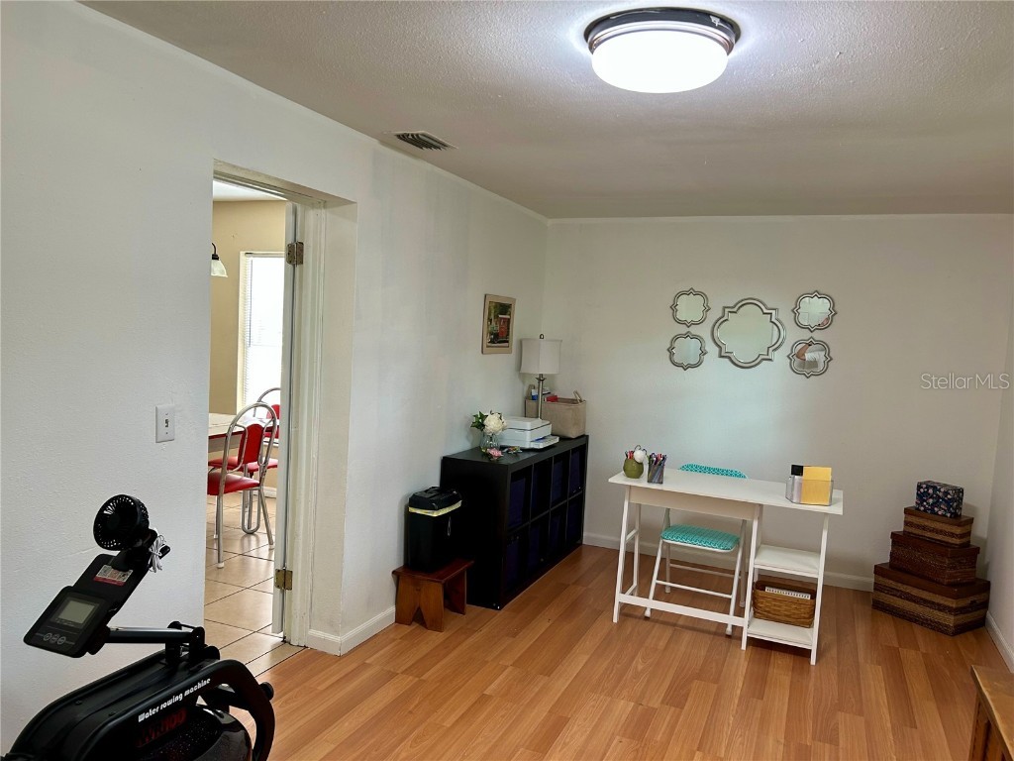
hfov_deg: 67.3
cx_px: 507
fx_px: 762
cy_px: 380
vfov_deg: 53.1
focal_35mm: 26
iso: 100
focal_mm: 5.7
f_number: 1.5
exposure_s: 1/60
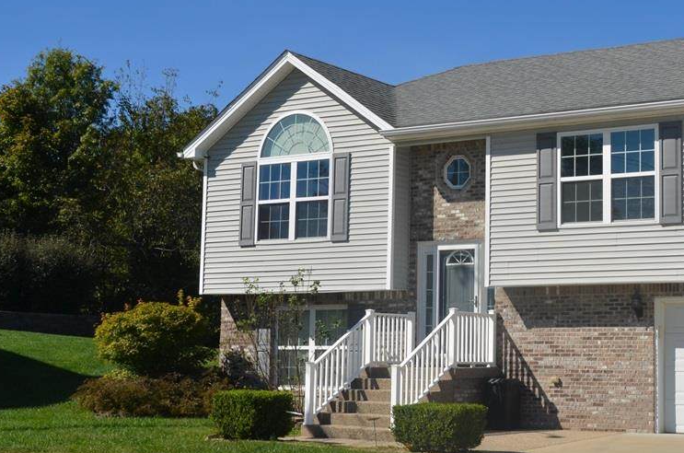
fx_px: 1175
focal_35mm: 62
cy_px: 221
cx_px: 578
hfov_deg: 31.3
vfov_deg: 21.8
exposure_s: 1/250
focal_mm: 24
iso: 100
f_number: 11
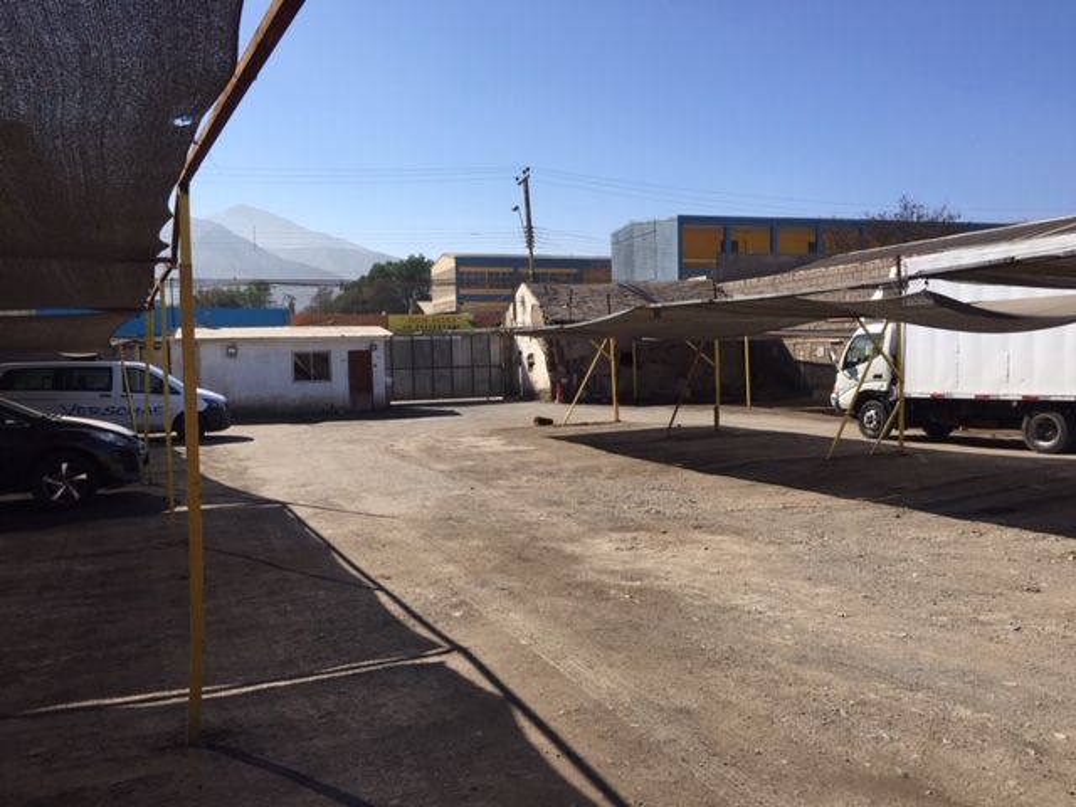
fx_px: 901
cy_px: 404
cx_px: 538
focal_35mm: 29
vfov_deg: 48.2
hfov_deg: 61.7
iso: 32
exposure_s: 1/2326
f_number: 2.2
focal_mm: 4.15
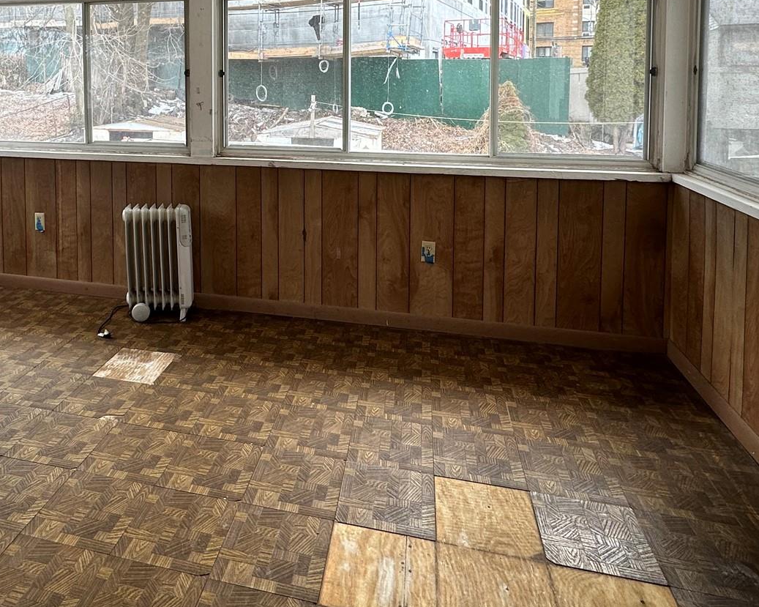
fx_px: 606
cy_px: 106
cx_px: 258
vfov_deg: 49.5
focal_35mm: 27
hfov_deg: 62.6
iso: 50
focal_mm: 2.22
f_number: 2.2
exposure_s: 1/99
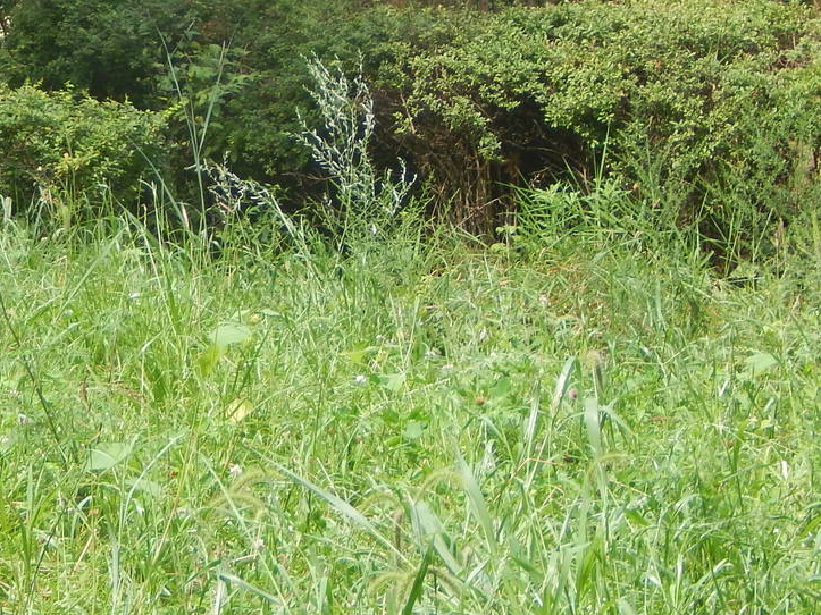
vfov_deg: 4.2
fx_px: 8395
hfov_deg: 5.6
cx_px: 52
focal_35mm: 354
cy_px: 135
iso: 125
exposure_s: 1/160
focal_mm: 28.7
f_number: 5.1
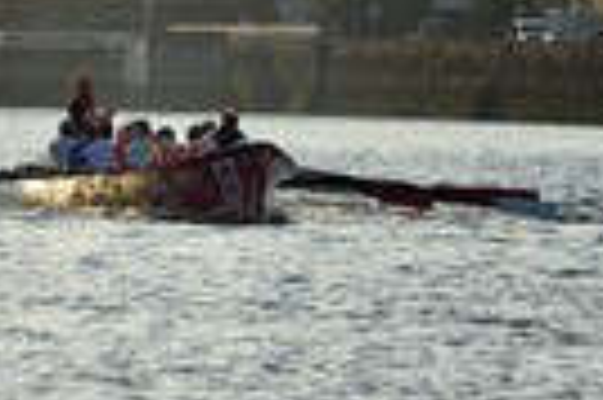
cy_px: -103
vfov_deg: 2.2
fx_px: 10473
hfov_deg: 3.3
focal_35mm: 626
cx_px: -112
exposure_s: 1/800
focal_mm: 200
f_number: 9
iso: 200
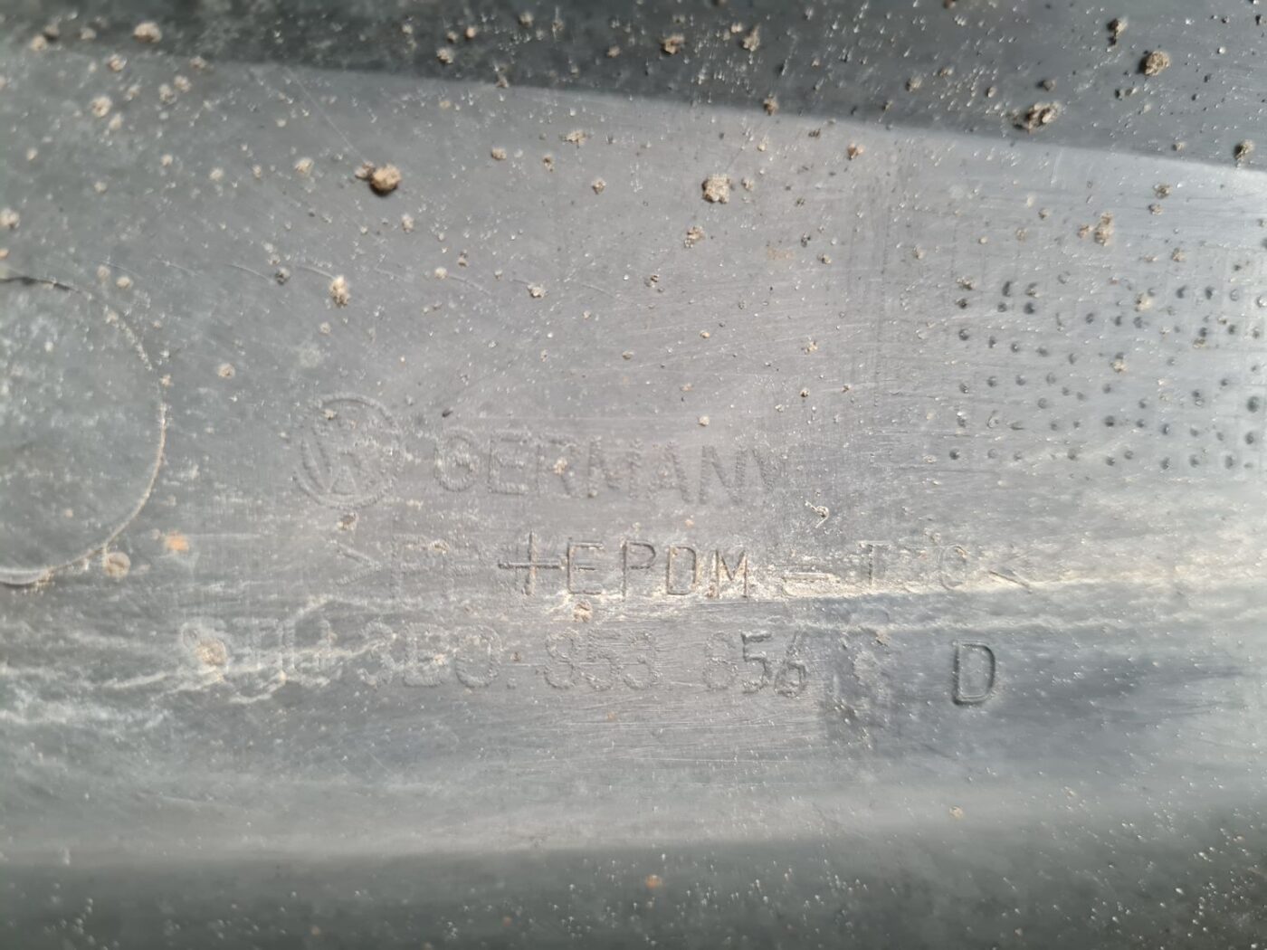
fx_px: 952
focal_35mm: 26
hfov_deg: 67.3
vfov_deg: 53.1
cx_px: 634
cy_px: 475
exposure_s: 1/50
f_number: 1.8
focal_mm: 5.4
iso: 500
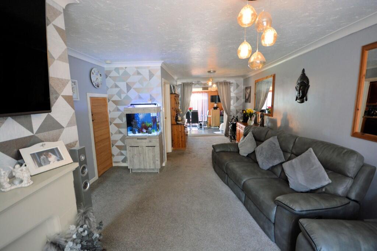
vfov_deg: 77.3
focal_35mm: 15
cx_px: 188
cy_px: 126
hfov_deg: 100.4
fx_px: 157
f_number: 4
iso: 800
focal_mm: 10
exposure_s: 1/60
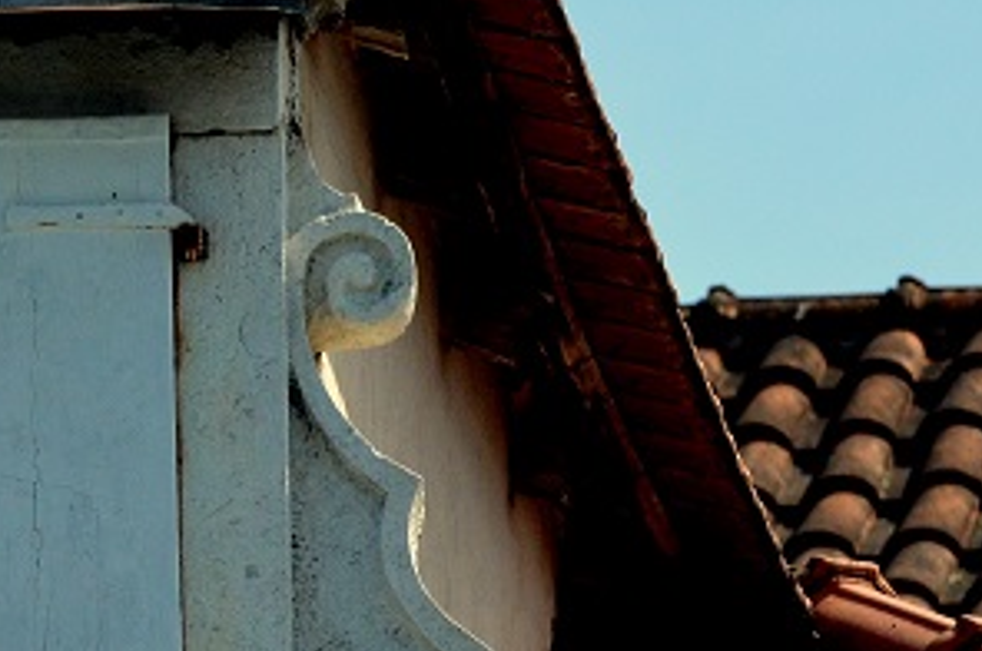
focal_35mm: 860
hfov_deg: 2.4
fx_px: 23408
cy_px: 267
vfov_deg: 1.6
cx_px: 320
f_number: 5
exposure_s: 1/8000
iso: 1000
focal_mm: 170
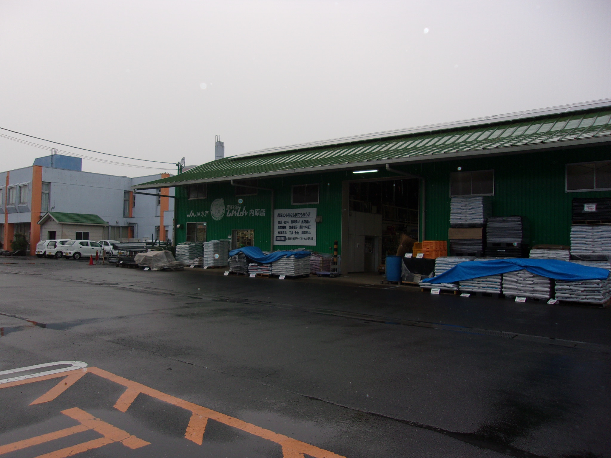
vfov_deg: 51.4
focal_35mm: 27
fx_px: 477
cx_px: 306
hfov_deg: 65.3
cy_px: 229
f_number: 3
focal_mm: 4.9
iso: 80
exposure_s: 1/140
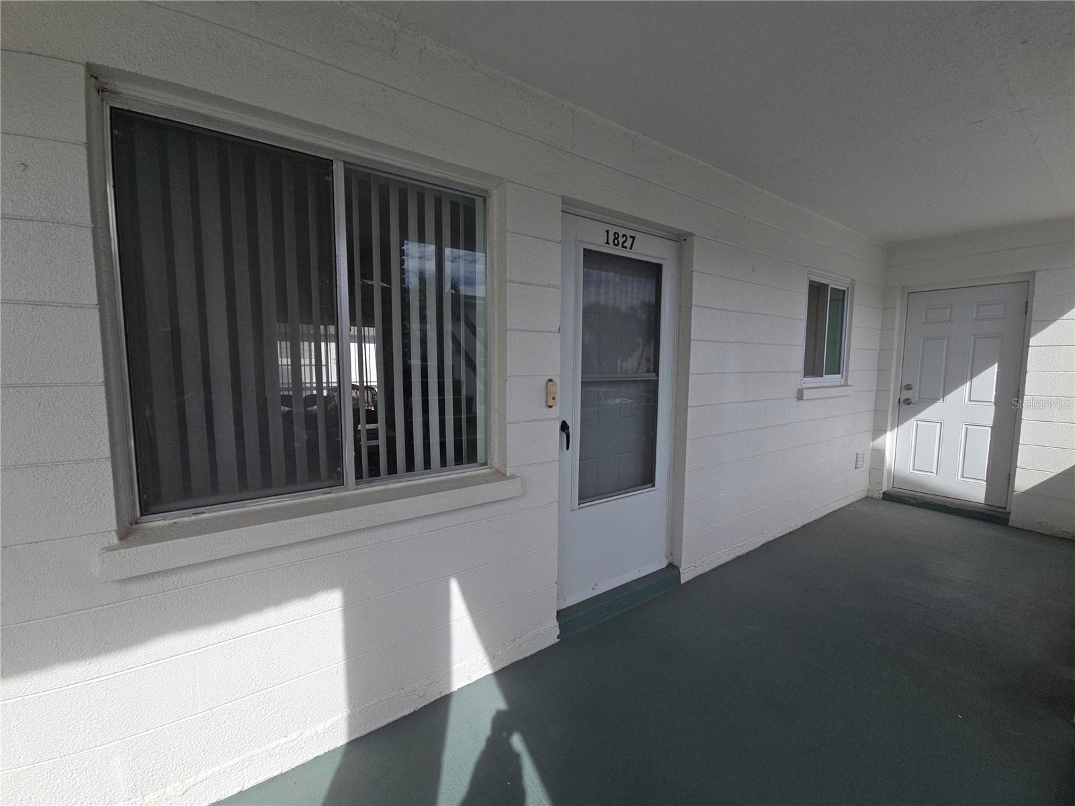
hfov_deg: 106.2
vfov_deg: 89.9
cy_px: 403
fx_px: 404
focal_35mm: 13
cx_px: 538
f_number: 2.2
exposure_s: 1/1770
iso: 50
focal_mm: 2.2
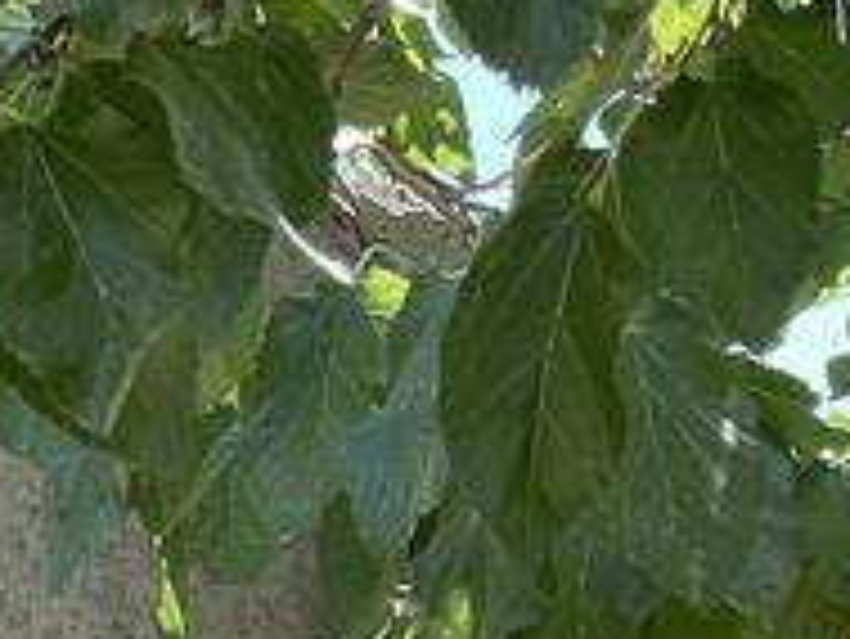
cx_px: 526
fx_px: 3243
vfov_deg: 9.9
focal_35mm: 132
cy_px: 1526
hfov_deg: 14.9
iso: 32
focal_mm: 4.2
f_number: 1.6
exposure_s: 1/425
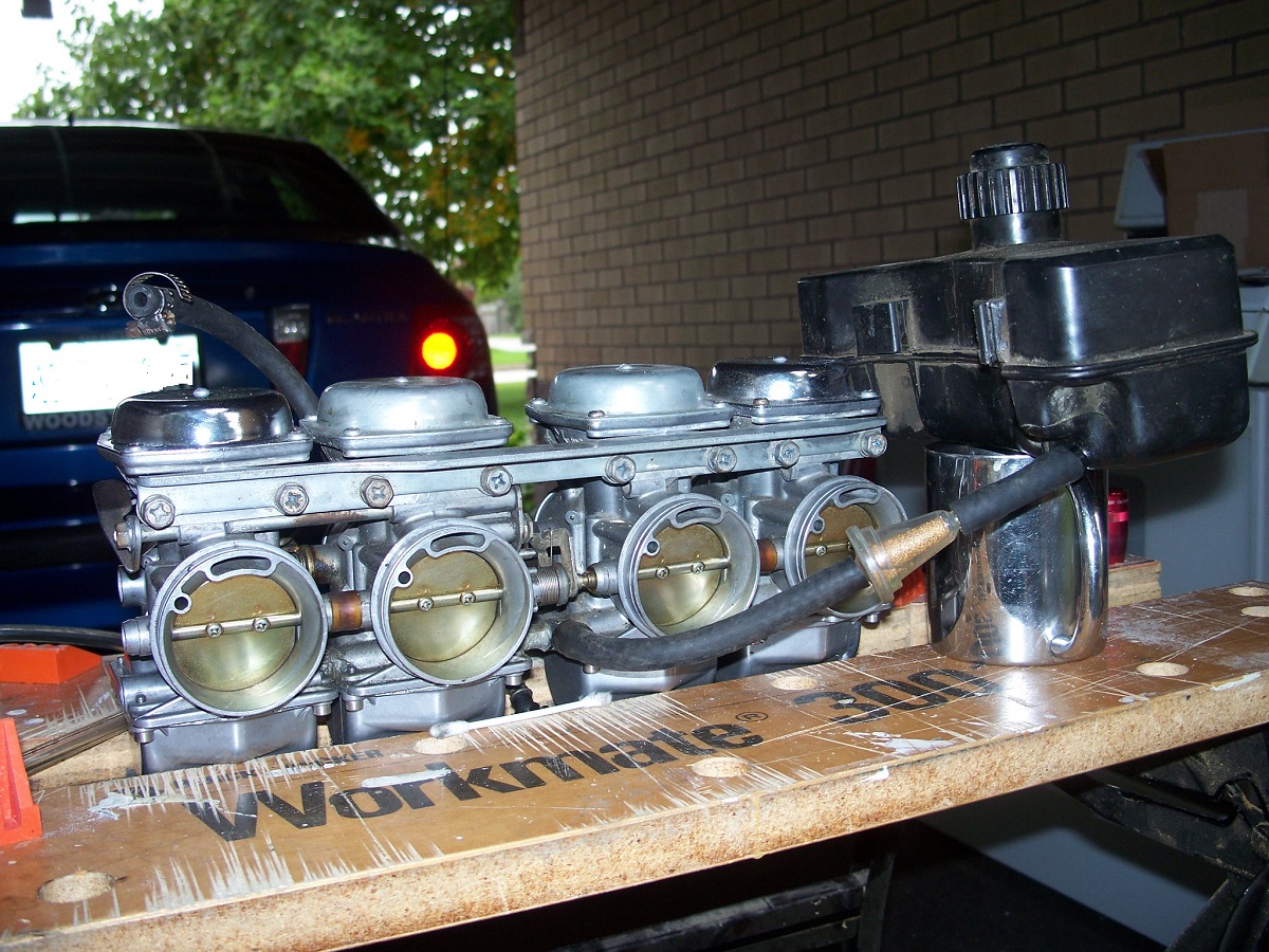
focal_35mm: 37
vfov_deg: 38.7
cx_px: 634
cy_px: 476
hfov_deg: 50.1
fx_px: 1356
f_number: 2.8
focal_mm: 7.8
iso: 125
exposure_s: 1/60
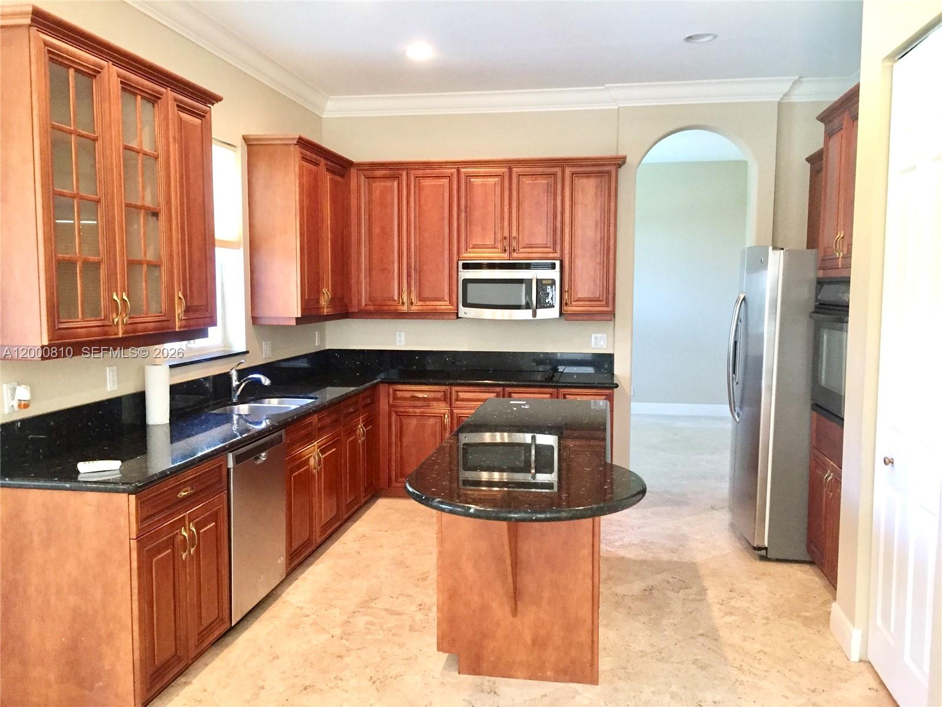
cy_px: 354
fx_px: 789
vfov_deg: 48.2
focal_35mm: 29
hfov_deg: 61.7
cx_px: 471
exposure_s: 1/30
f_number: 2.2
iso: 250
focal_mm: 4.15
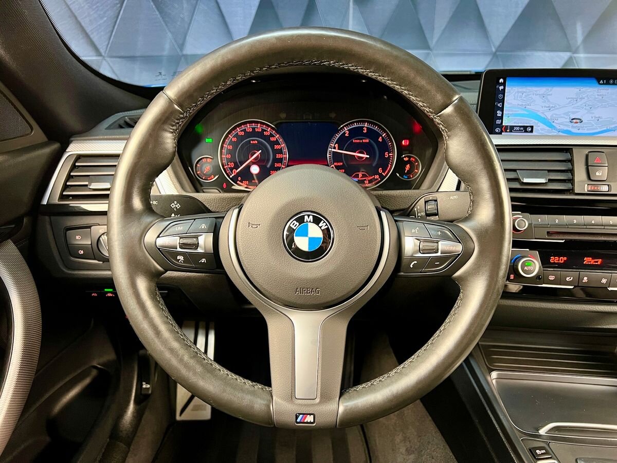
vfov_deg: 53.1
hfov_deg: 67.3
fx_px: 463
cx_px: 308
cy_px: 232
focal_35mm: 26
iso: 400
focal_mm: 5.7
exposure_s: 1/51
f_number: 1.5
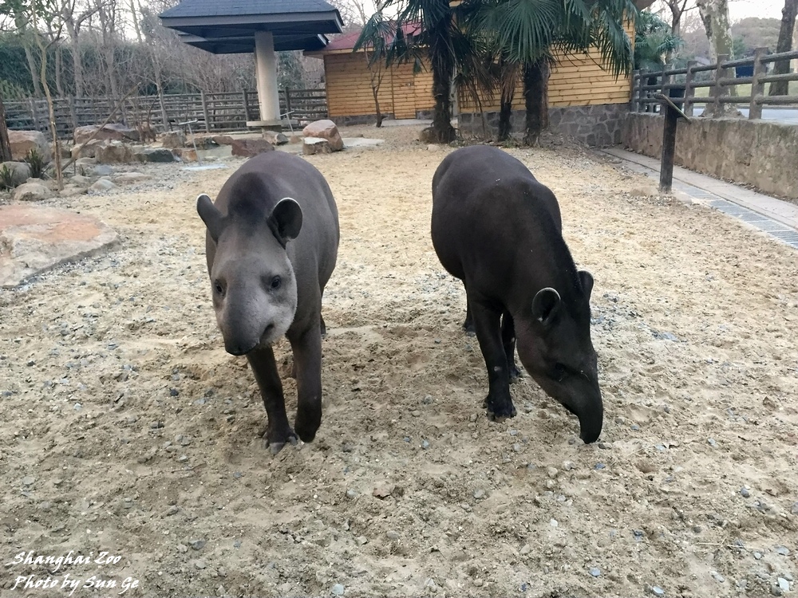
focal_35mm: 29
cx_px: 399
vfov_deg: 48.2
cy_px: 299
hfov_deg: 61.7
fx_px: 669
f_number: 2.2
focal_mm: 4.15
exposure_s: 1/33
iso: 64
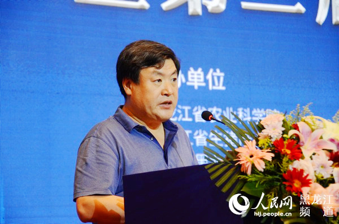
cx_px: 170
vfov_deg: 11.1
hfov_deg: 16.7
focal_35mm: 123
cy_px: 112
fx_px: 1155
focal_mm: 82
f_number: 5
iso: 1250
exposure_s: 1/60
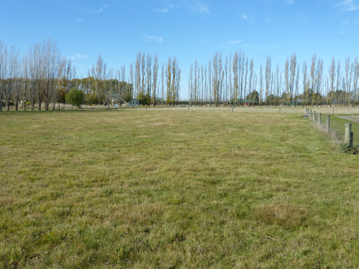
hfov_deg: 52.6
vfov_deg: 40.7
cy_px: 134
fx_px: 363
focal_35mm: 35
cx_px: 180
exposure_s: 1/800
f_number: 3.7
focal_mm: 6.1
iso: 100
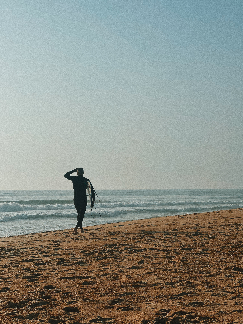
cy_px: 162
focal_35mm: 77
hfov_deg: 19.1
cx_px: 122
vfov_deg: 25.3
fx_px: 721
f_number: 2.8
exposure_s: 1/2370
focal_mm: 9
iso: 32
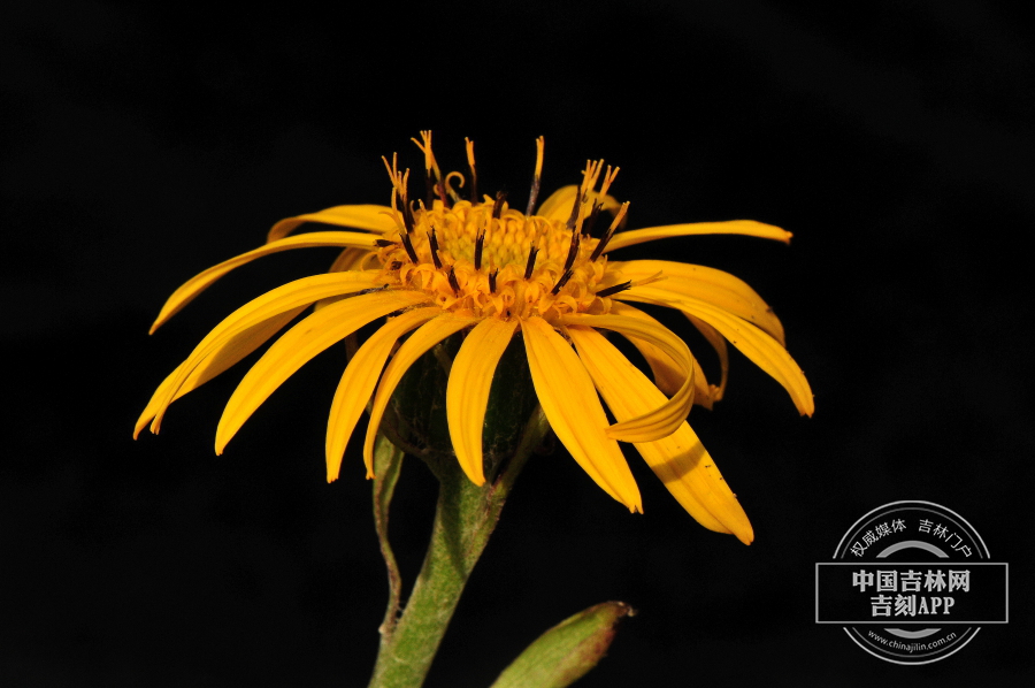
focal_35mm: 158
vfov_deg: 8.7
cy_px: 344
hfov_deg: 13.1
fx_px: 4523
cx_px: 518
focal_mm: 105
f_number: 18
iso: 500
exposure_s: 1/200
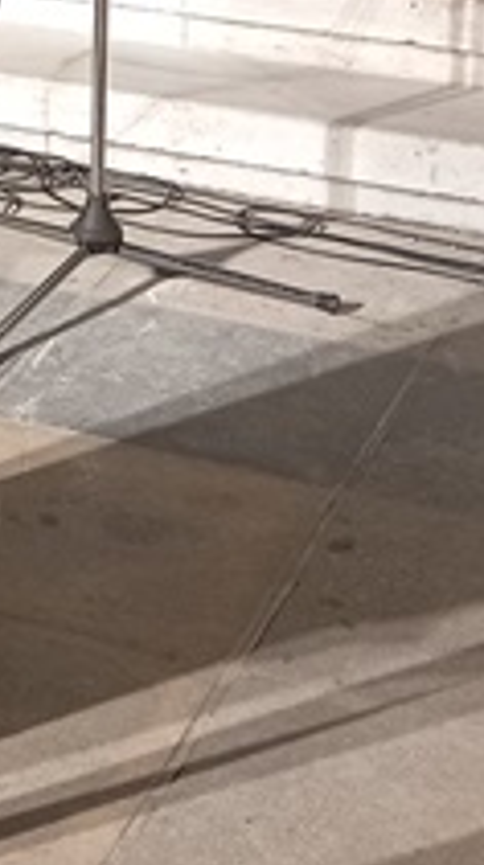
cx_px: -324
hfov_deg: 10.4
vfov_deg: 18.5
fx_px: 2521
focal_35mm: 110
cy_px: -176
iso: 200
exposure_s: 1/33.3
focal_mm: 4.6
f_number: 2
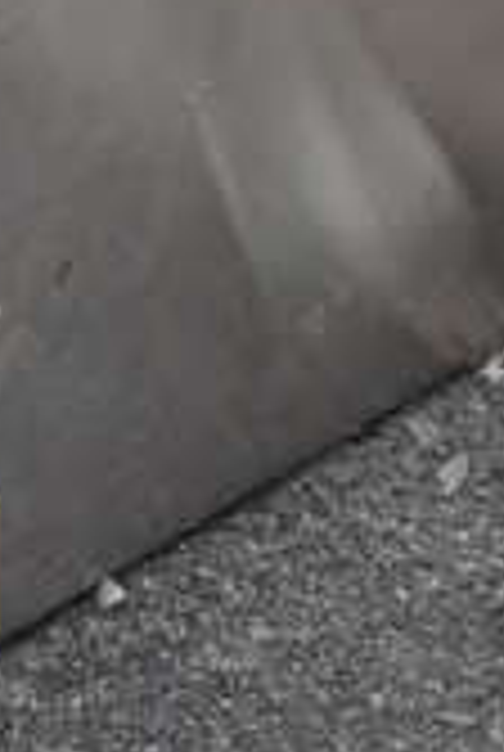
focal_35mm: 205
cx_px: -356
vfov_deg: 9.4
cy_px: -745
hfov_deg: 6.6
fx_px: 4281
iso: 200
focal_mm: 25
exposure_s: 1/320
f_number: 7.1
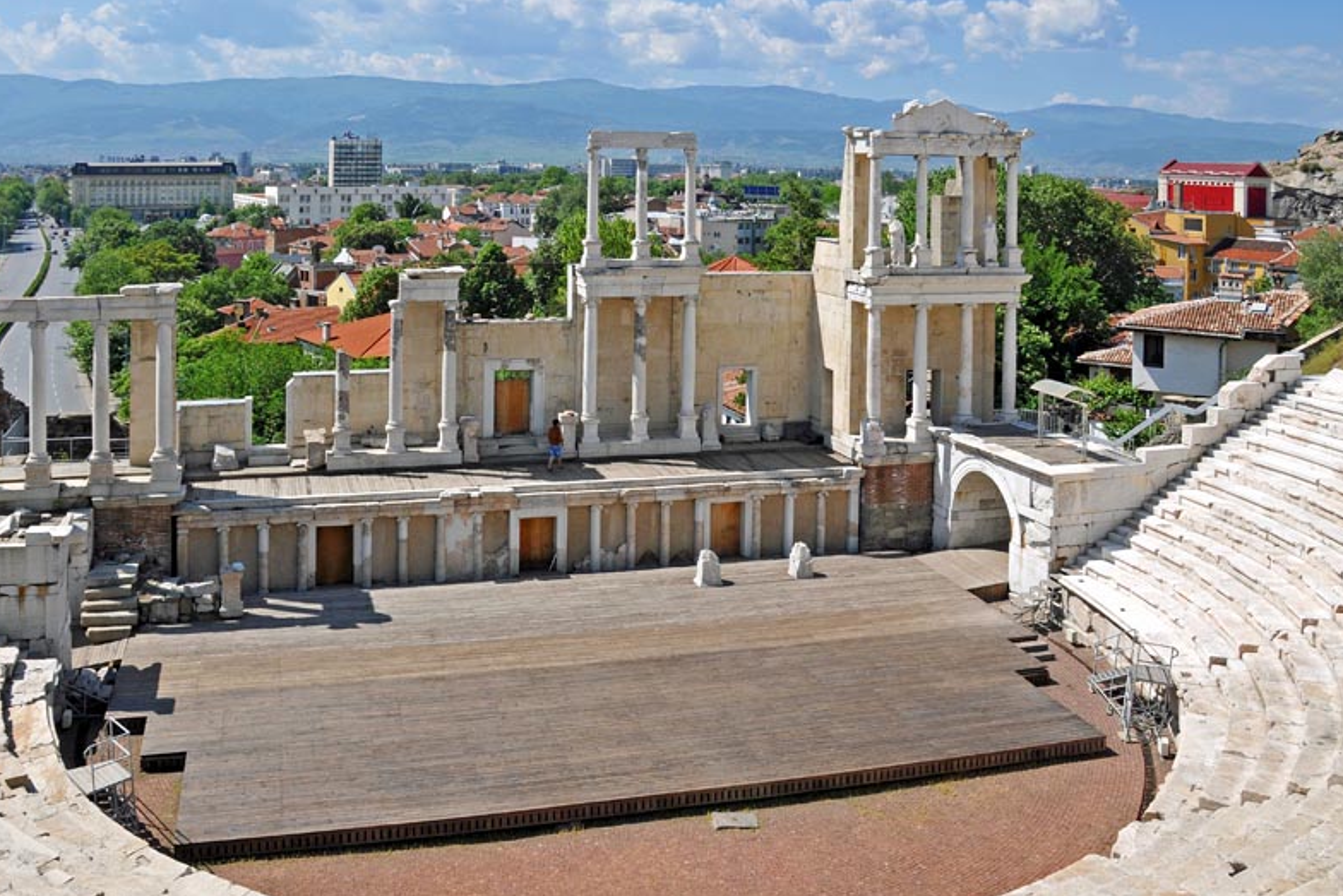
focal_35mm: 31
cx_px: 615
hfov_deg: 60.2
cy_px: 485
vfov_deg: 42.3
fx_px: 1157
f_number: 10
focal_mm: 18
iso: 200
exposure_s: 1/400
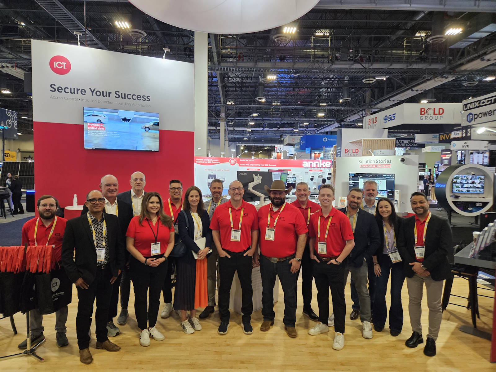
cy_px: 186
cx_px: 248
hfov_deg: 73.9
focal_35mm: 23
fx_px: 330
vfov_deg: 58.9
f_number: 1.8
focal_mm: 5.4
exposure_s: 1/120
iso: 500
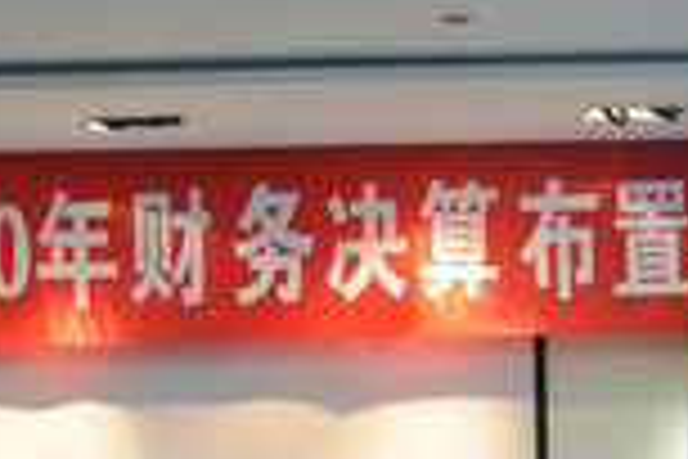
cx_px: 164
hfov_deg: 15.2
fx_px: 2561
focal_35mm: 134
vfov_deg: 9.9
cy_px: 738
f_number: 3.8
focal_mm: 24
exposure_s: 1/15
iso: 200
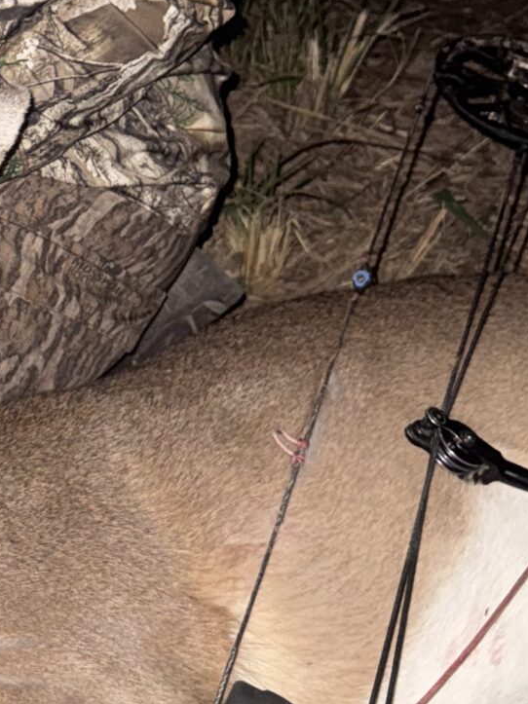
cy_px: 58
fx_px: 1729
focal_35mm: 85
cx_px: -202
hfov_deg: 16.2
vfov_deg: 22.4
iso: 64
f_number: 1.78
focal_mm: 6.76
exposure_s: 1/4
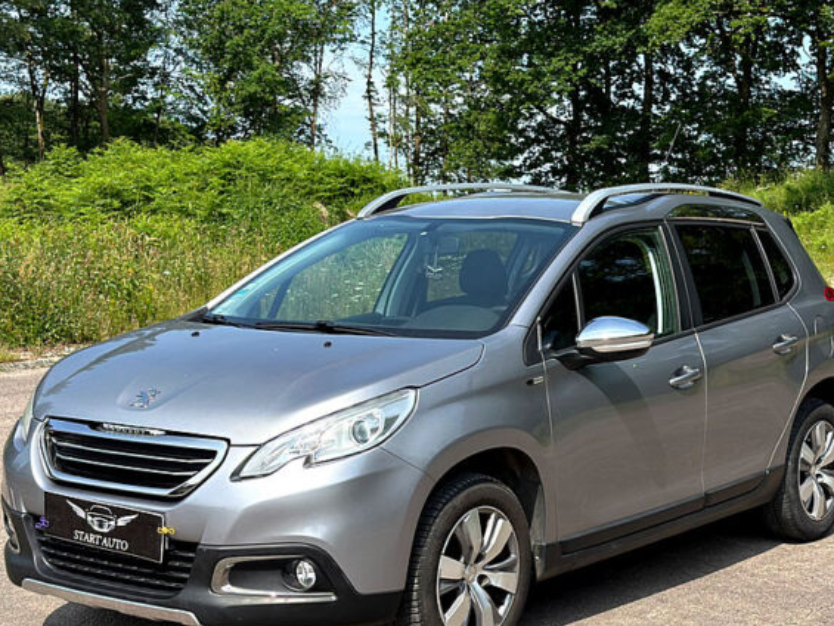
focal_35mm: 68
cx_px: 480
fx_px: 1639
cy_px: 378
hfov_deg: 28.5
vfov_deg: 21.6
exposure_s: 1/3597
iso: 100
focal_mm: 6.86
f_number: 1.78
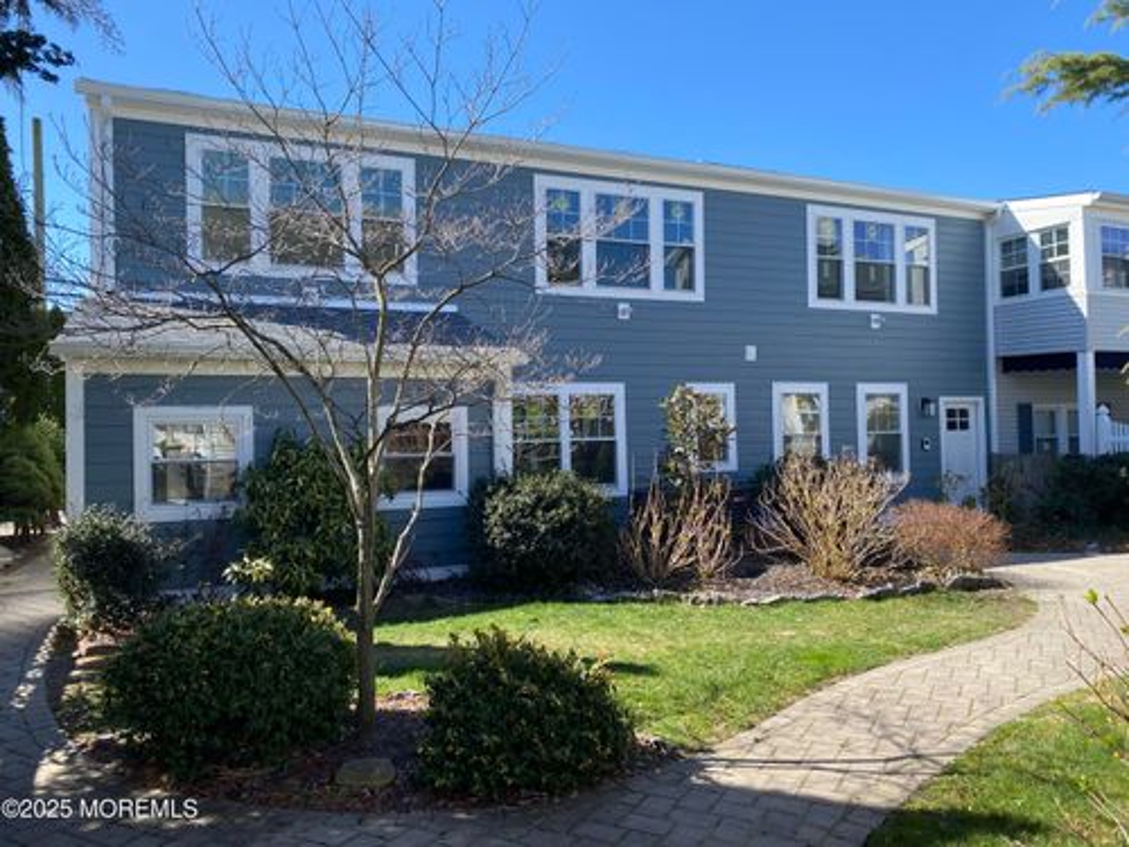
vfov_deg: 53.1
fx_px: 848
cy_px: 424
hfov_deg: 67.3
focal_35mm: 26
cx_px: 564
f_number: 1.8
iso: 32
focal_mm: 4.25
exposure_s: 1/1043
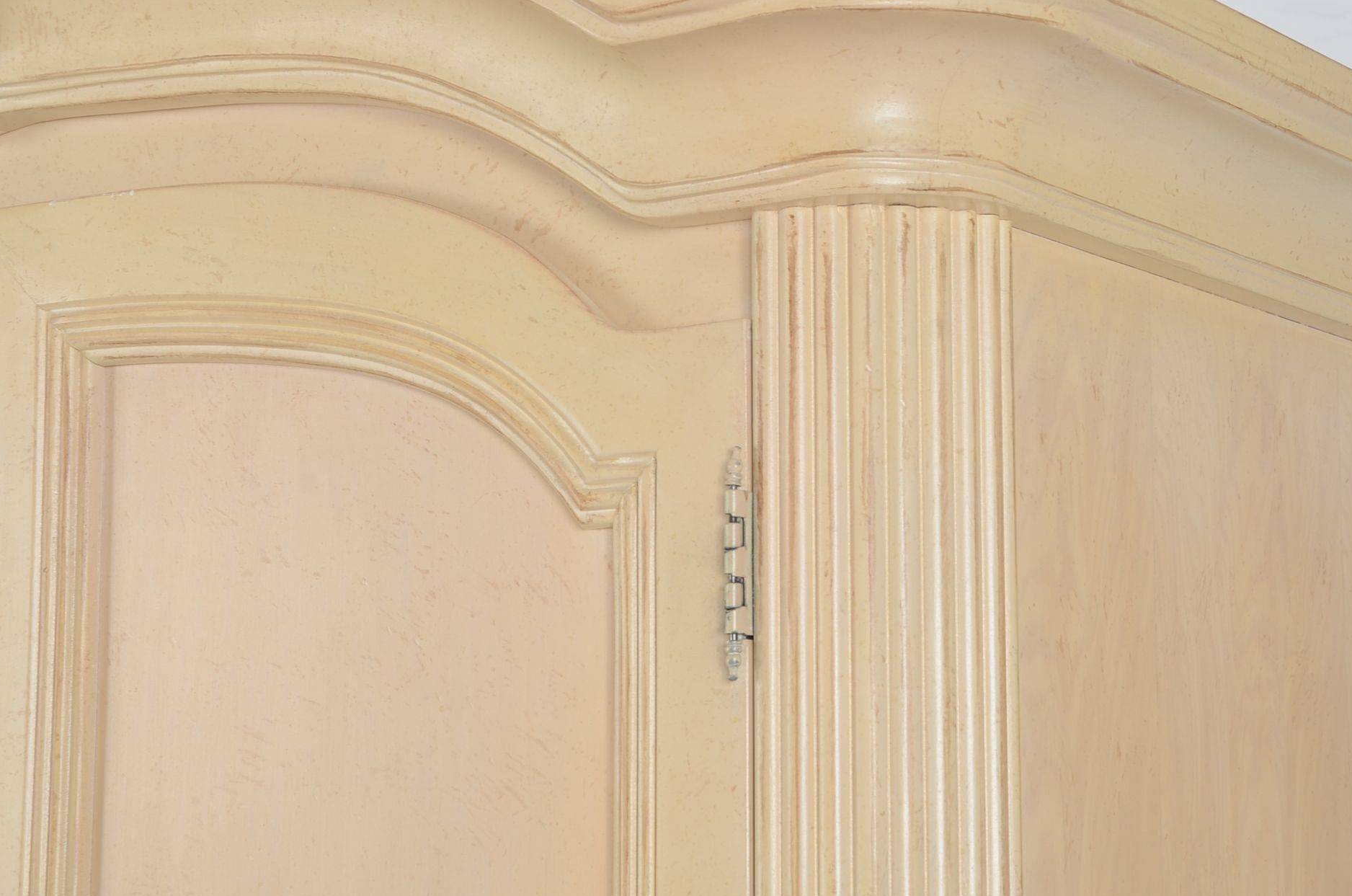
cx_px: 853
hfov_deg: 22.9
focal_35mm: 89
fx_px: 3323
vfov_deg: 15.4
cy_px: 438
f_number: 9
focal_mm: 45
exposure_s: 1/60
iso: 160
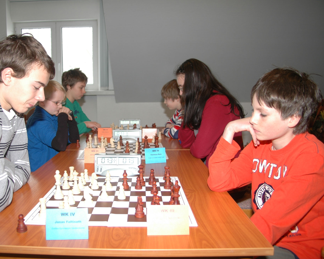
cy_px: 130
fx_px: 297
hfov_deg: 56.7
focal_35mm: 31
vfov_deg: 47.1
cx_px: 130
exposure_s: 1/60
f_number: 4
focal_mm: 18
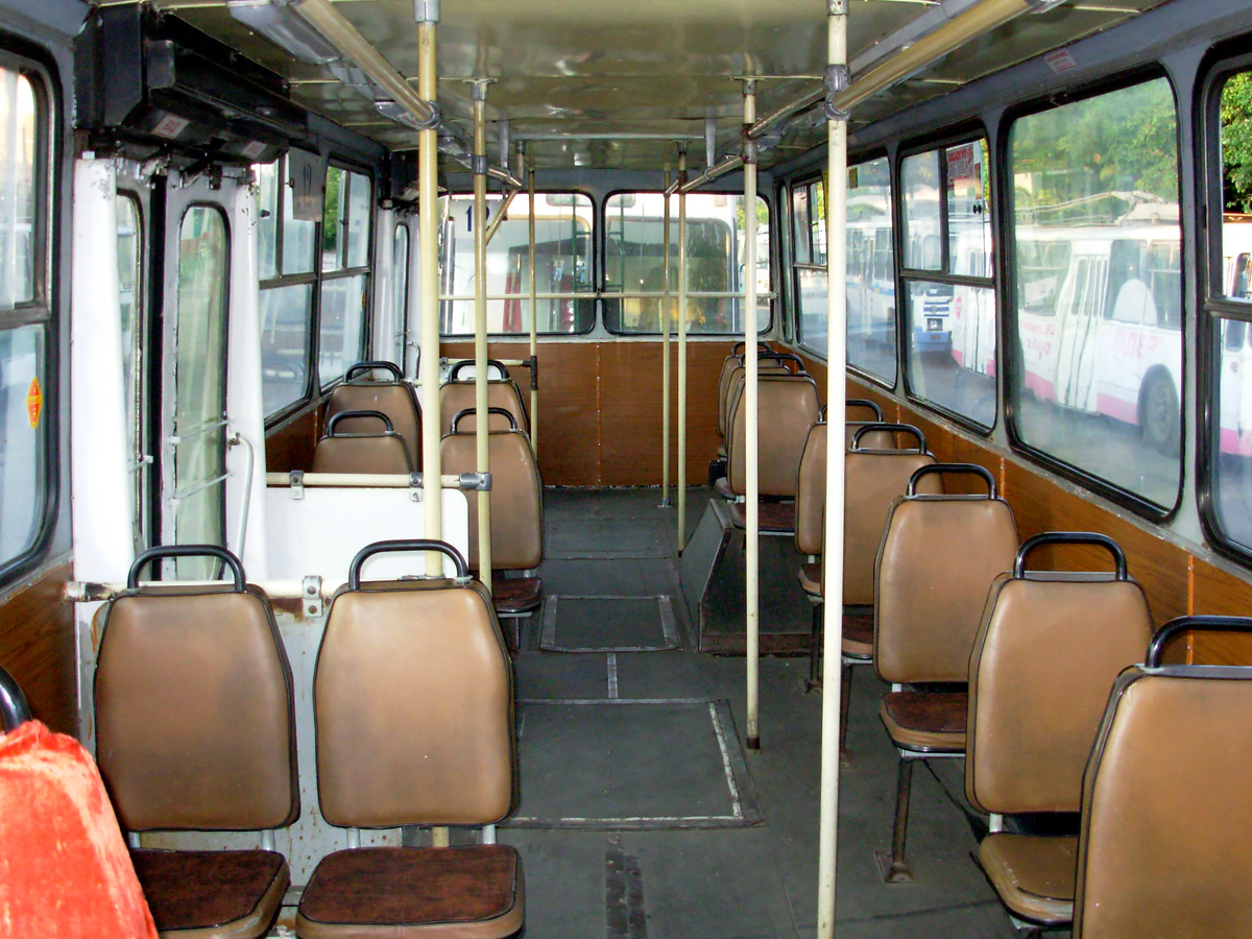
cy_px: 470
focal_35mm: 38
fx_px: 1374
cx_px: 626
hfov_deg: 49.0
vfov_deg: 37.7
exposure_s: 1/128
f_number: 2.9
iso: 200
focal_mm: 6.3
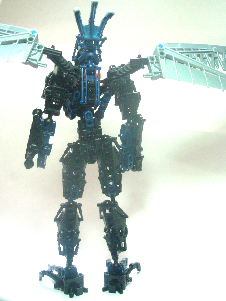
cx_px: 113
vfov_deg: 33.2
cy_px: 150
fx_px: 505
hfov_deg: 25.2
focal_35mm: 58
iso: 112
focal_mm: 9.5
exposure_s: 1/45.3
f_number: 3.3
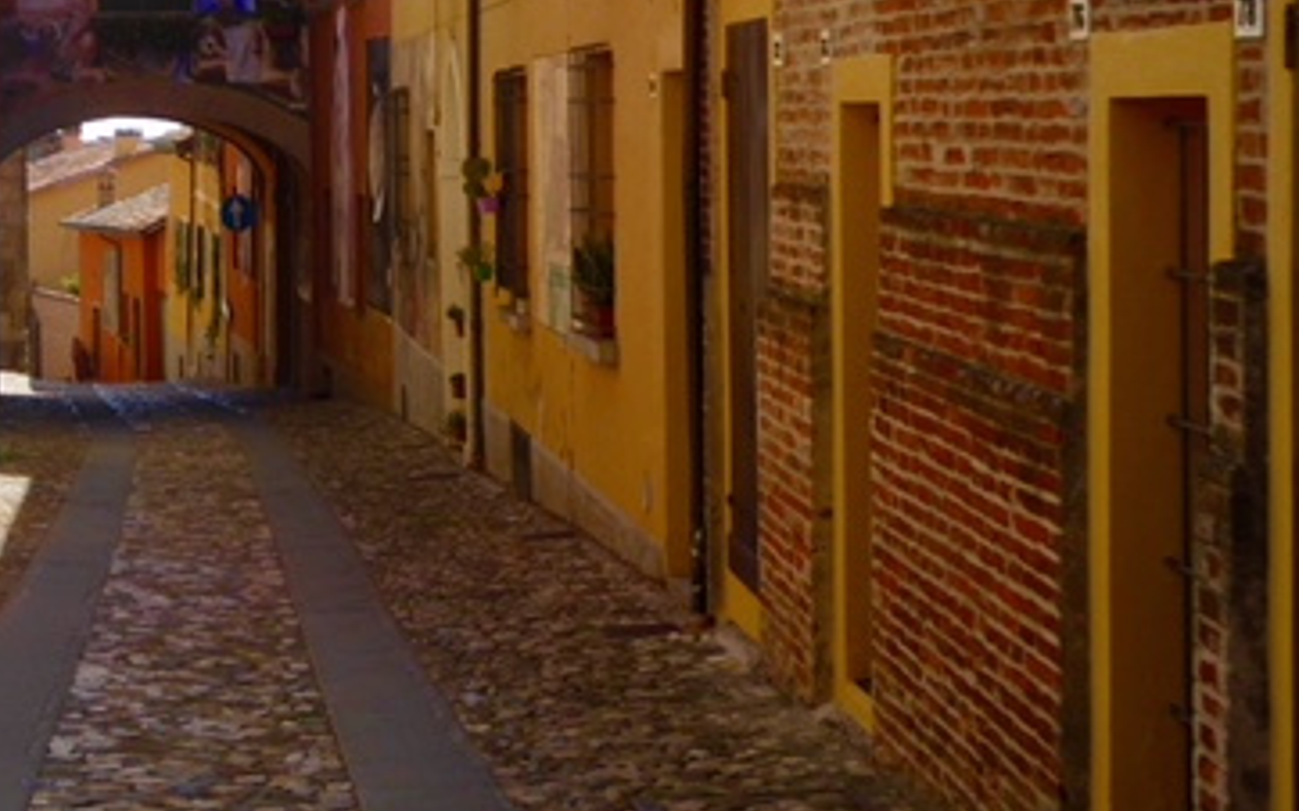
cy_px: 240
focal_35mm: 75
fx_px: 2654
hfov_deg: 26.7
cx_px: 165
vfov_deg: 17.3
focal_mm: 7.2
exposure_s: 1/500
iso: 100
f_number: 3.8
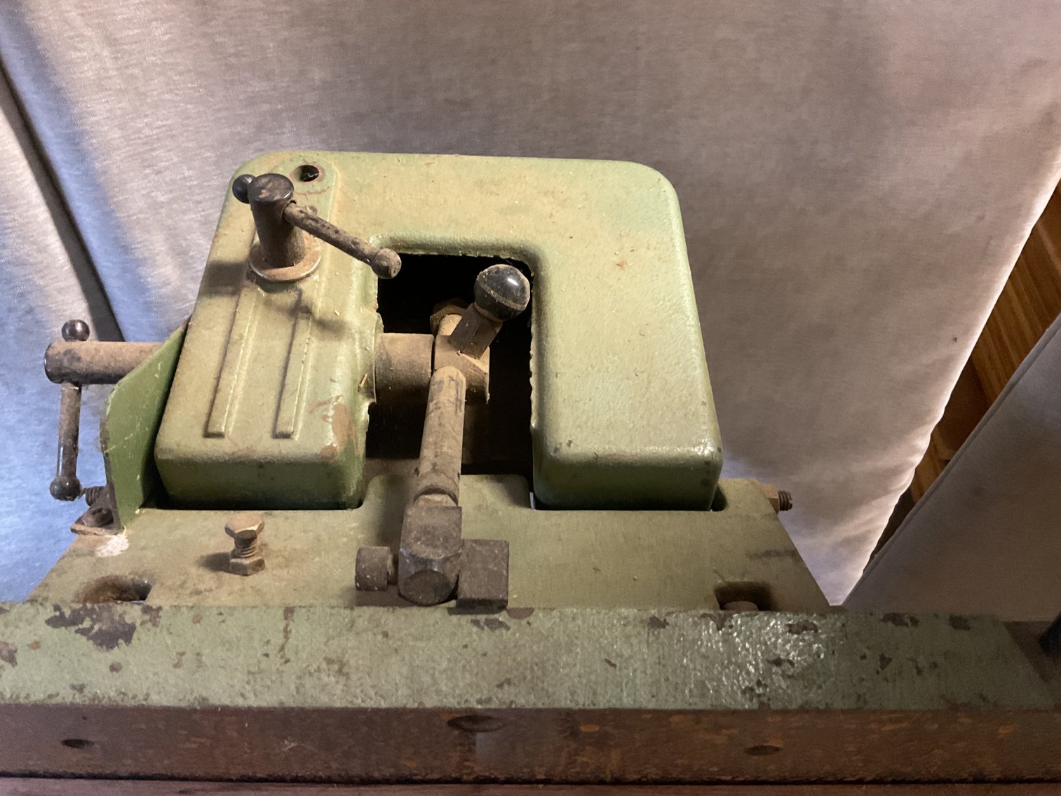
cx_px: 530
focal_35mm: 29
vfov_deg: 48.2
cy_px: 398
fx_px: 889
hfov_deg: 61.7
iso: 400
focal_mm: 3
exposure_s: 1/30
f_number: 1.8
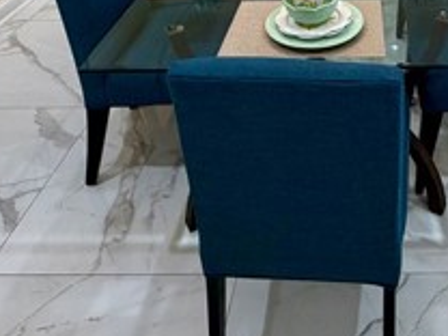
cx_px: 360
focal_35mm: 43
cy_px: -131
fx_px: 557
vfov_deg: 26.7
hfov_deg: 41.9
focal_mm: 2.22
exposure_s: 1/120
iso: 200
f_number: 2.2
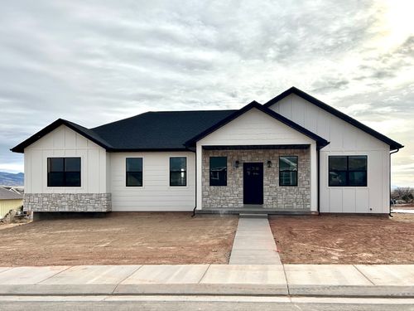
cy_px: 156
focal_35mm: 26
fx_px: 311
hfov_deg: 67.3
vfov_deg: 53.1
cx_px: 207
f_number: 1.5
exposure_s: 1/14286
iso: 50
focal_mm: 5.7
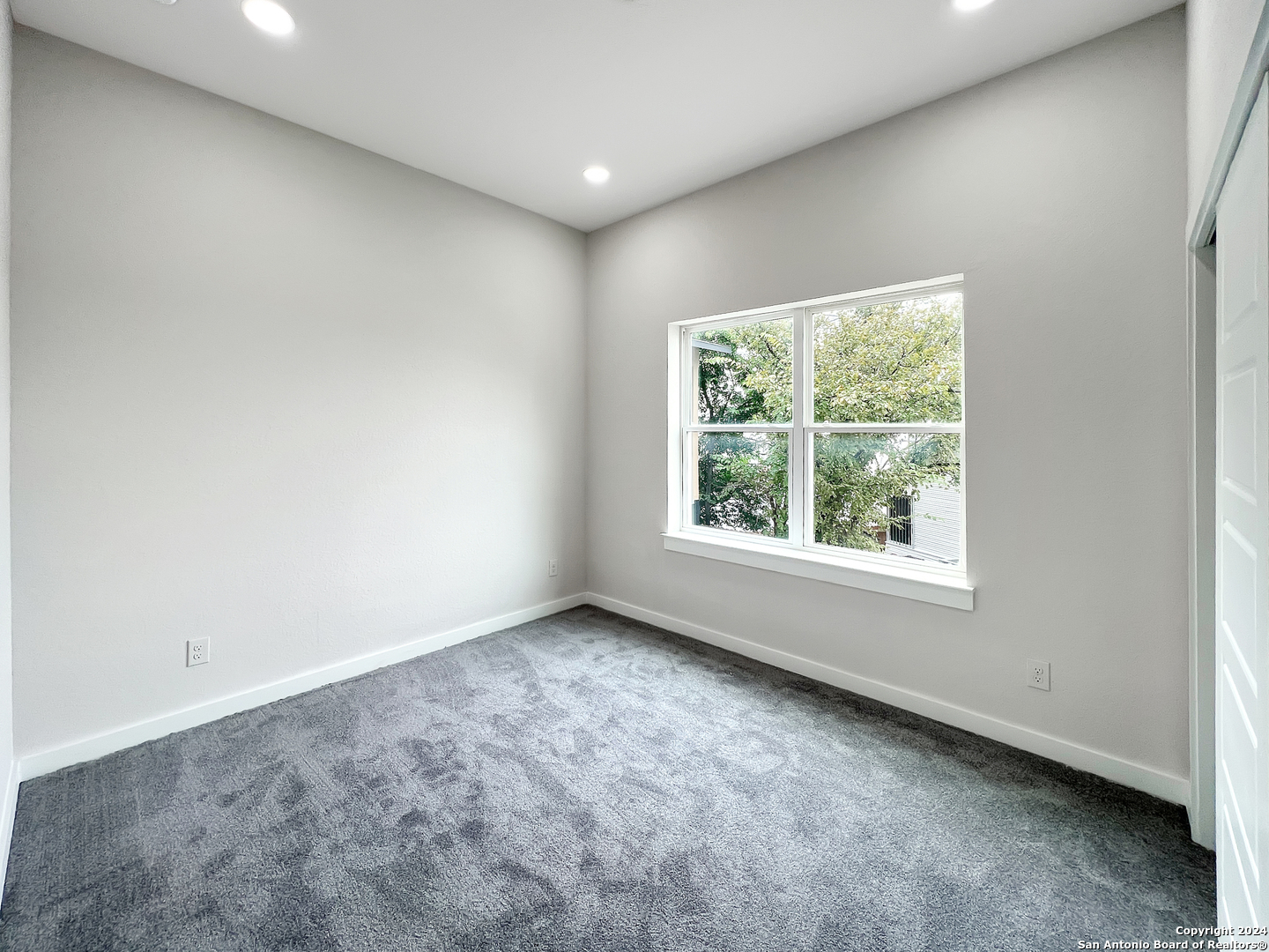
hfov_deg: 106.2
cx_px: 634
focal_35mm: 13
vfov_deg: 89.9
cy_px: 476
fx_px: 477
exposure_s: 1/120
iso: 32
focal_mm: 1.57
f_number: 1.8
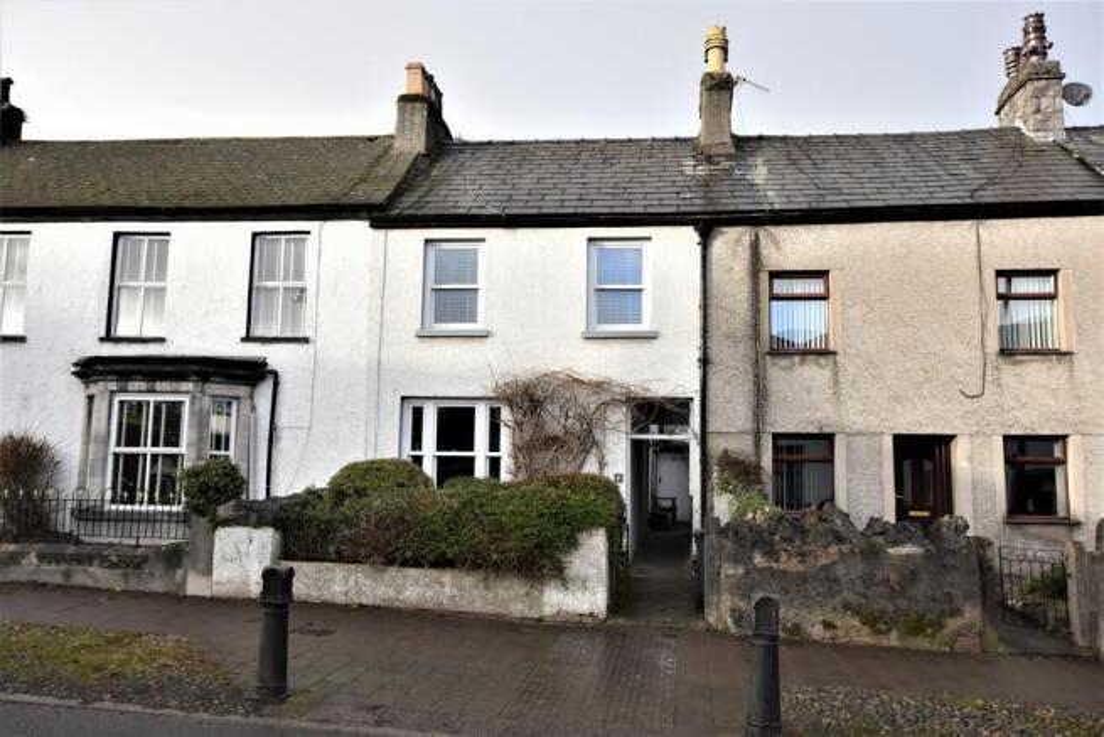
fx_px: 920
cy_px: 368
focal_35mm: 30
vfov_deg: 43.6
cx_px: 552
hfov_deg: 61.9
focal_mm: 20
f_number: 8
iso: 800
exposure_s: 1/400
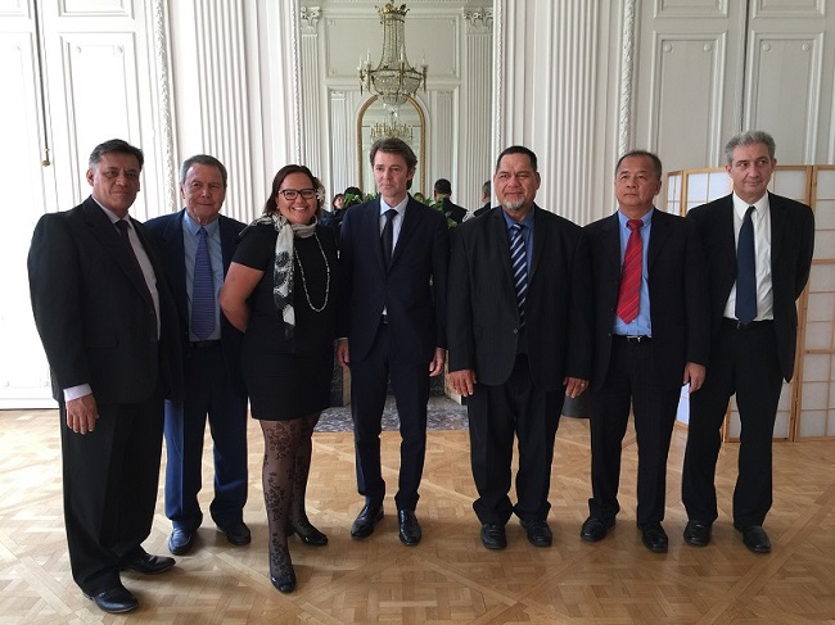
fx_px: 699
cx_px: 418
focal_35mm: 29
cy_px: 312
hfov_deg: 61.7
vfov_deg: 48.2
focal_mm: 4.15
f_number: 2.2
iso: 32
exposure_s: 1/33
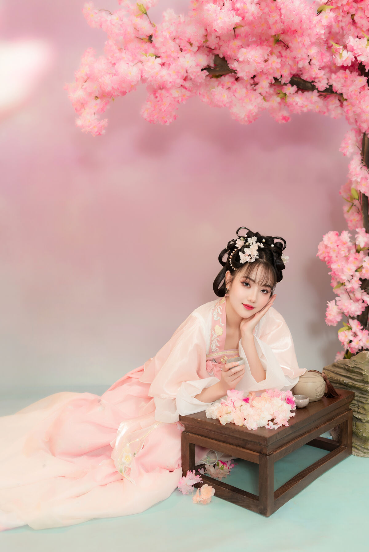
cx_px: 184
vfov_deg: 39.6
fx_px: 768
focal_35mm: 50
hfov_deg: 27.0
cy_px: 276
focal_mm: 50
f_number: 2.2
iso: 100
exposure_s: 1/100
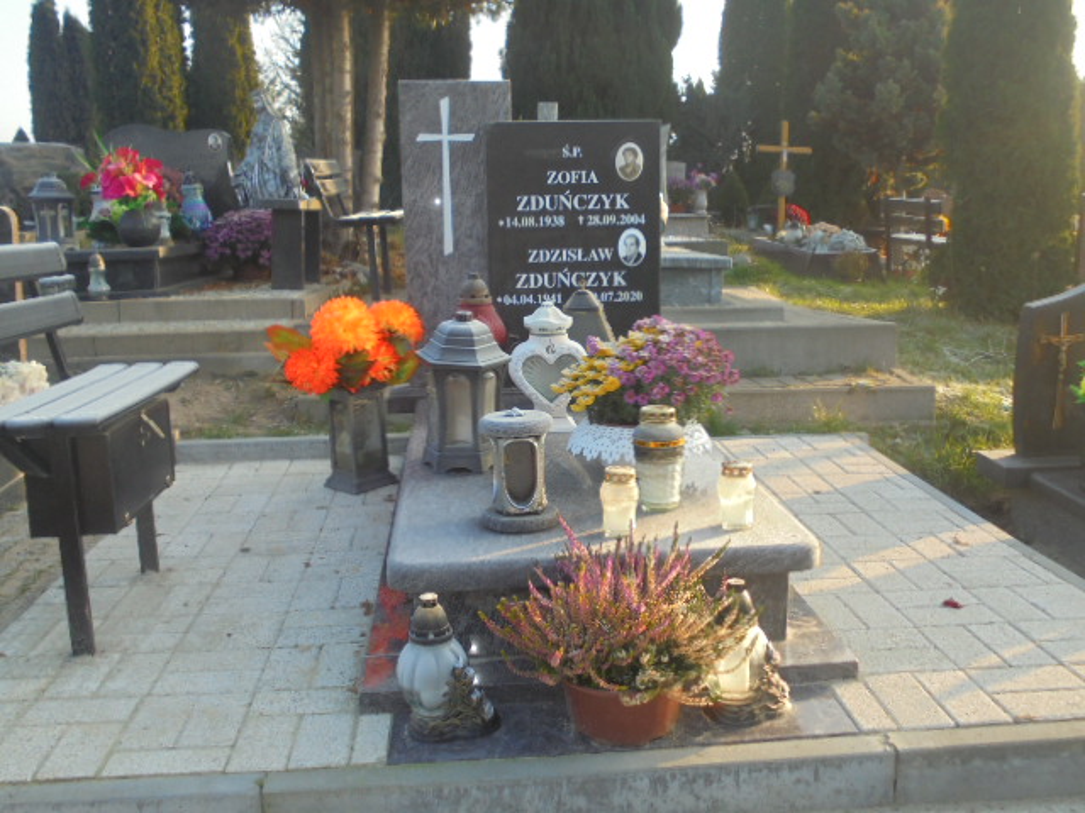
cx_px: 542
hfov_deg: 54.0
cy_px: 406
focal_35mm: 34
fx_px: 1066
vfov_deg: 41.8
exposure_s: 1/125
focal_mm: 6.1
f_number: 4
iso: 100
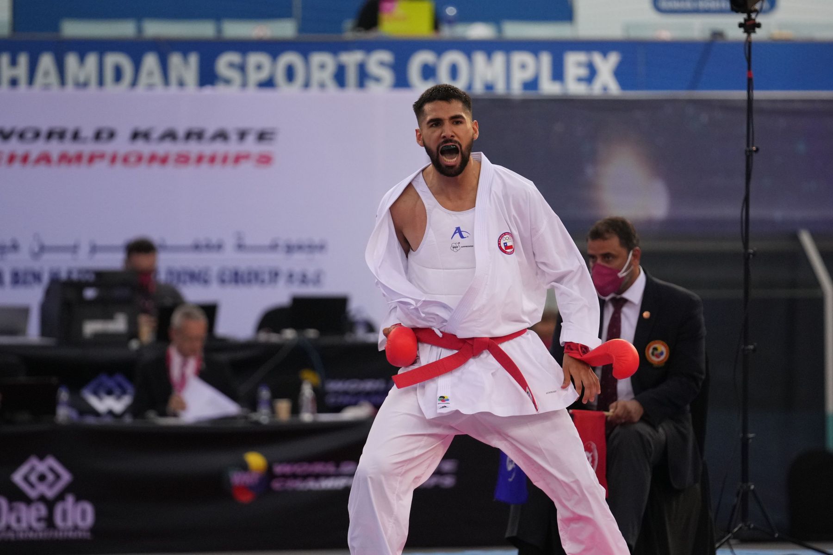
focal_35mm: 300
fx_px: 6941
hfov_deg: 6.9
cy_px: 278
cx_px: 416
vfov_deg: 4.6
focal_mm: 200
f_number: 2.8
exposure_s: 1/1000
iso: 2500
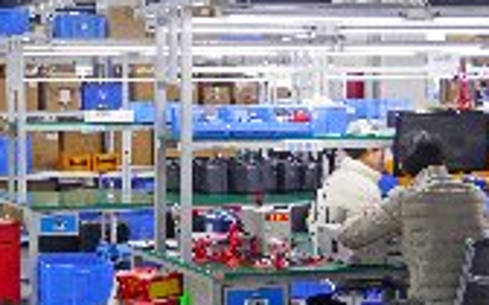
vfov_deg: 15.1
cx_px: 55
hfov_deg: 23.5
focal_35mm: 86
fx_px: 1146
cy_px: 81
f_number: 3.8
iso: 800
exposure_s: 1/30
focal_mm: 17
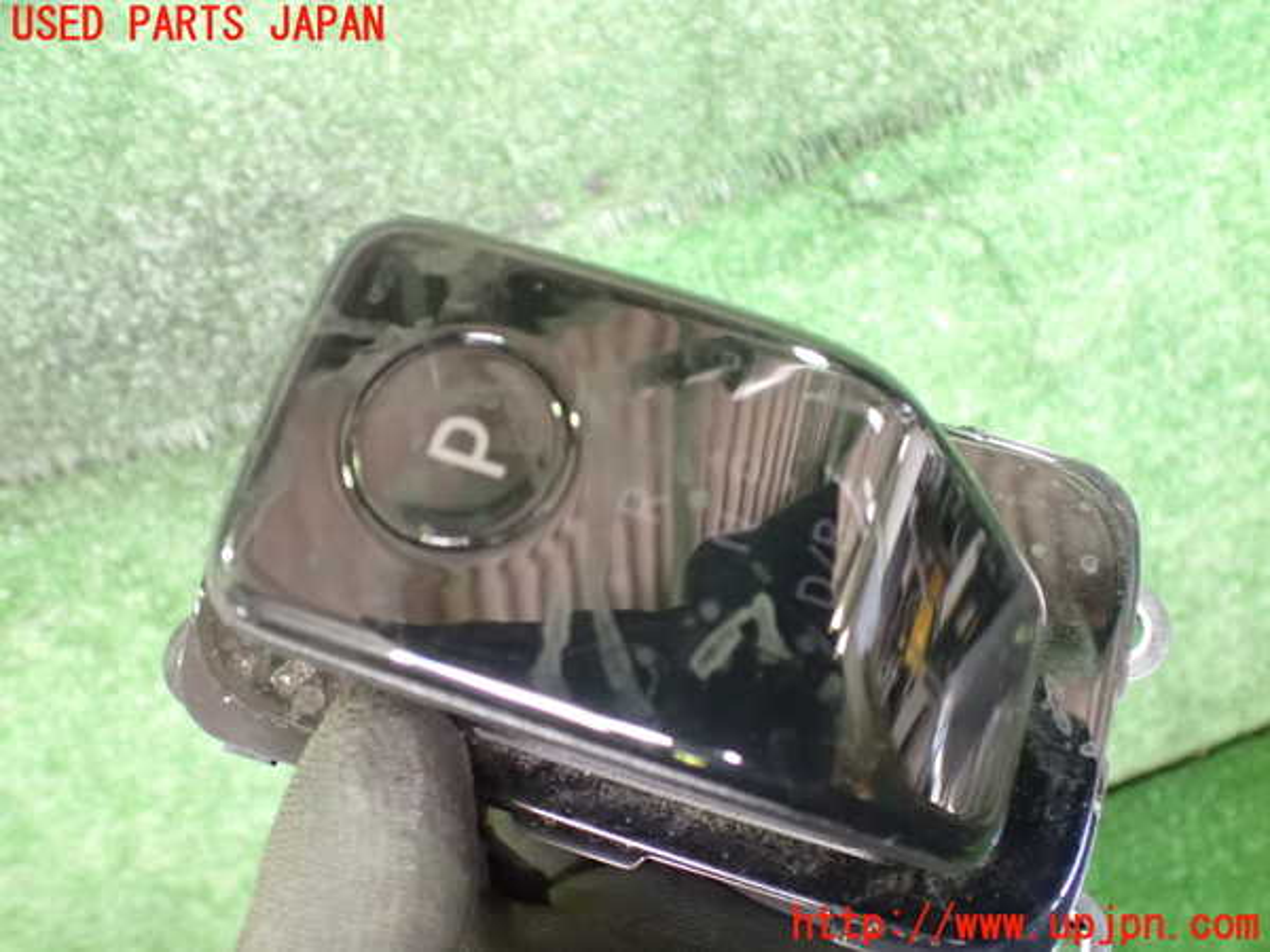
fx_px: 1101
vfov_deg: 46.8
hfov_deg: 60.0
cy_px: 476
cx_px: 635
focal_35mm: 30
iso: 1600
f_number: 2.3
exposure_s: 1/30
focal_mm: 5.4
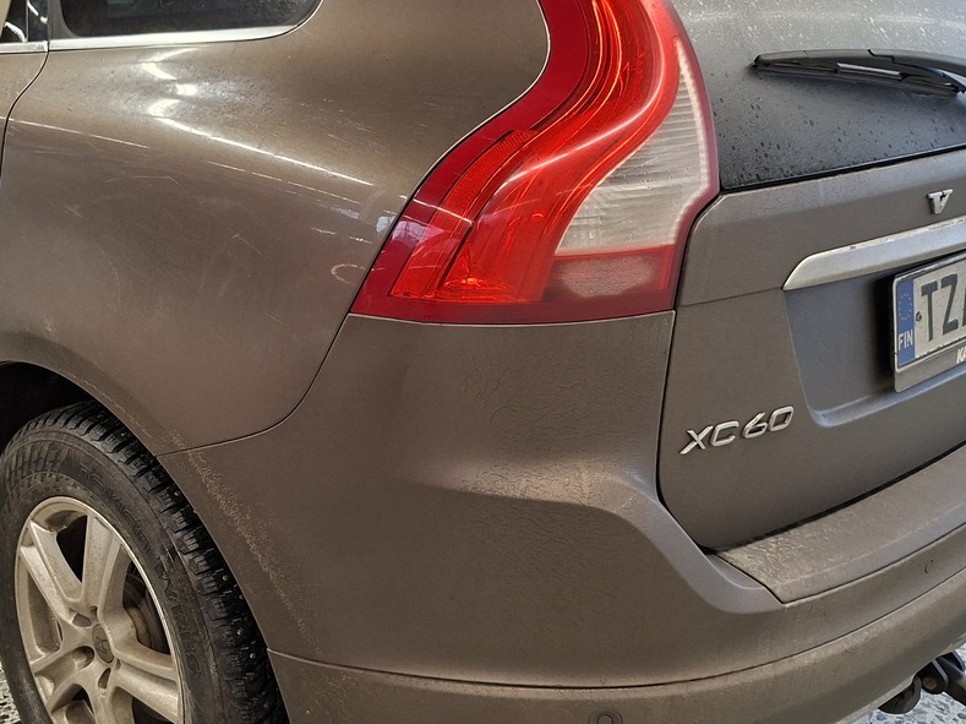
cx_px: 344
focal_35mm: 42
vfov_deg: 34.3
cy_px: 348
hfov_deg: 44.3
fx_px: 1172
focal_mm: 5.54
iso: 250
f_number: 1.8
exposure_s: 1/100
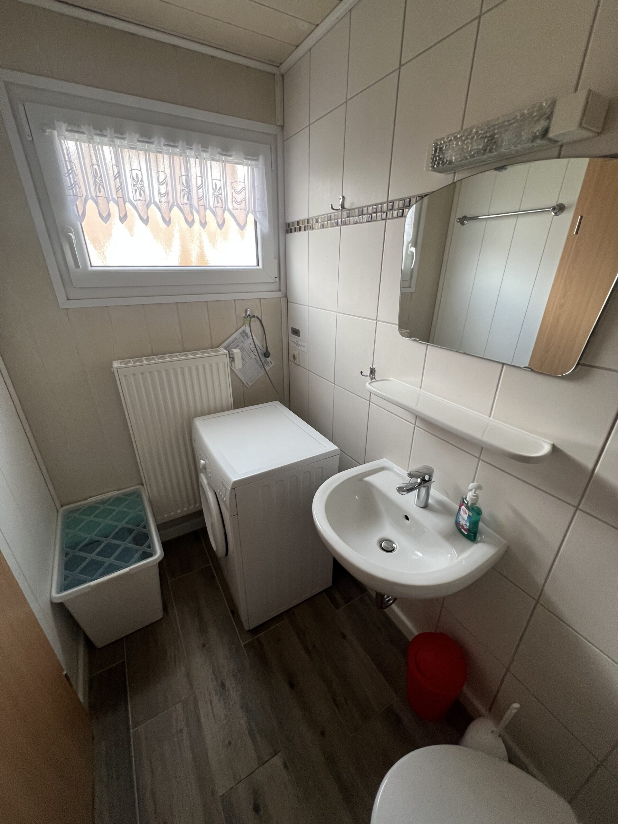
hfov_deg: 89.9
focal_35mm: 13
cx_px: 309
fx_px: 309
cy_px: 412
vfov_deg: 106.2
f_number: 1.8
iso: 160
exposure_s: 1/99
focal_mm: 1.57
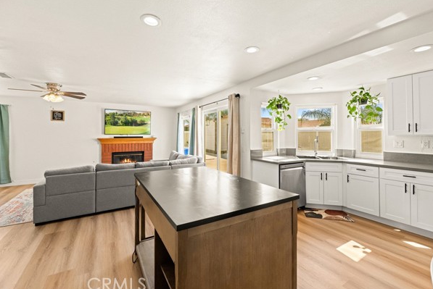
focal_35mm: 15
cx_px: 220
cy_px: 140
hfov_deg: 100.3
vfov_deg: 77.4
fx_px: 181
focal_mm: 14
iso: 2000
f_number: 8
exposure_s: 1/160
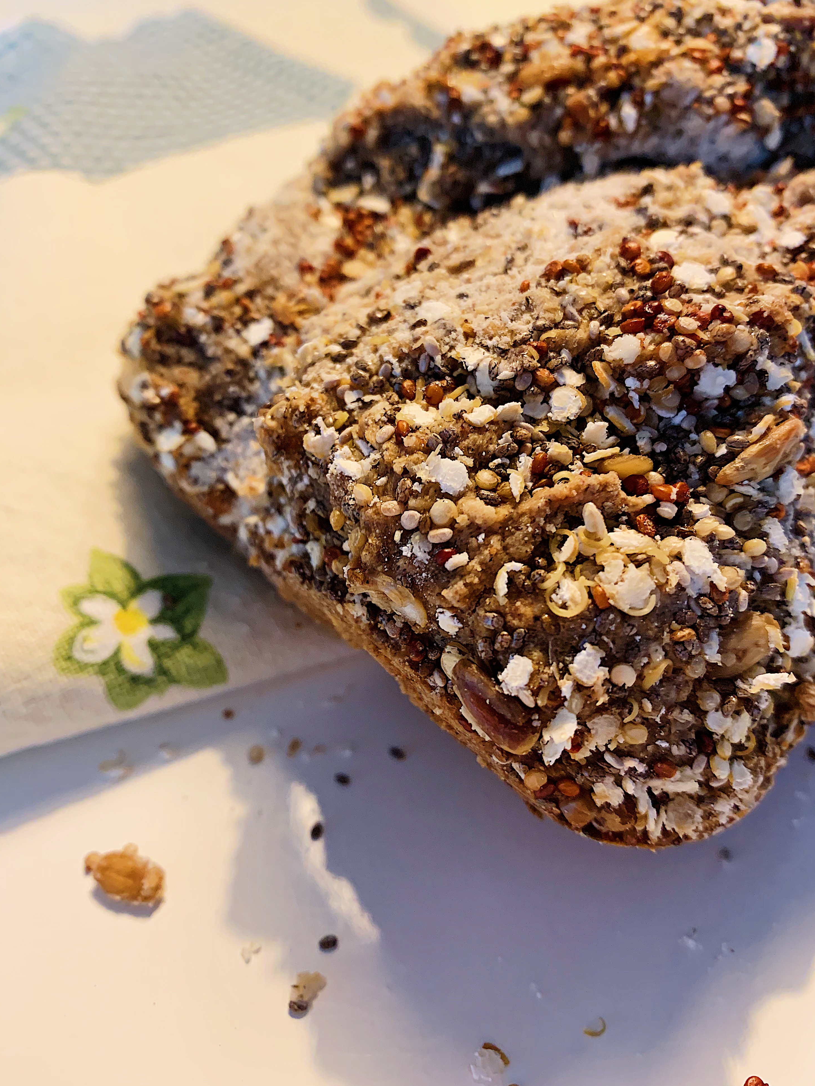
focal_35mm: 27
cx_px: 416
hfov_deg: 51.3
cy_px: 537
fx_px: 848
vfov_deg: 65.3
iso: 200
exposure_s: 1/60
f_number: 1.8
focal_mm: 4.25
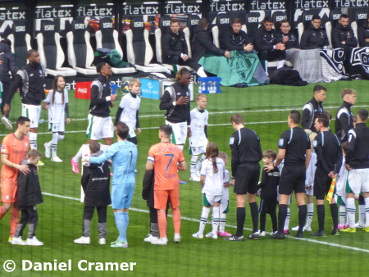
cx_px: 184
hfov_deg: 2.8
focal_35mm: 720
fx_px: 7679
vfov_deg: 2.1
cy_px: 138
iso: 400
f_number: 6.4
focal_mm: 129
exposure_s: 1/125
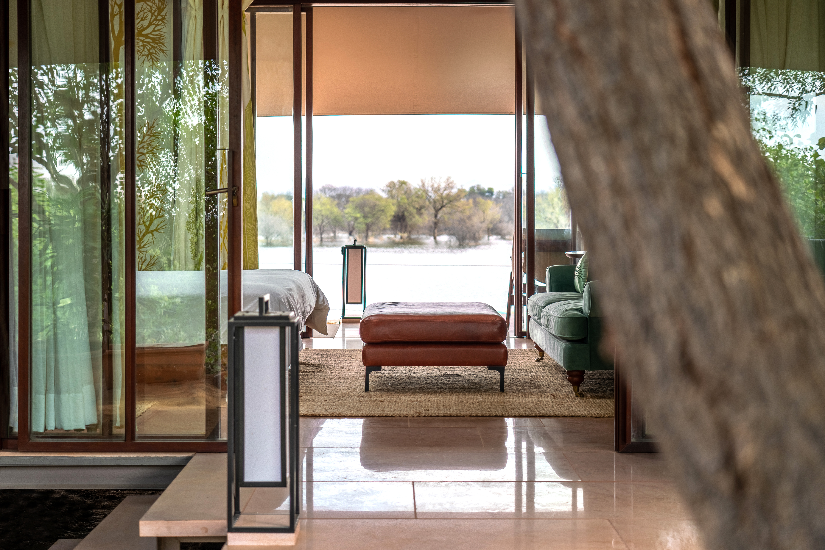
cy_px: 275
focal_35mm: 56
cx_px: 412
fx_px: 1283
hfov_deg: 35.6
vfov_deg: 24.2
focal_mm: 56
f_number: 4
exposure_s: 1/1600
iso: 200
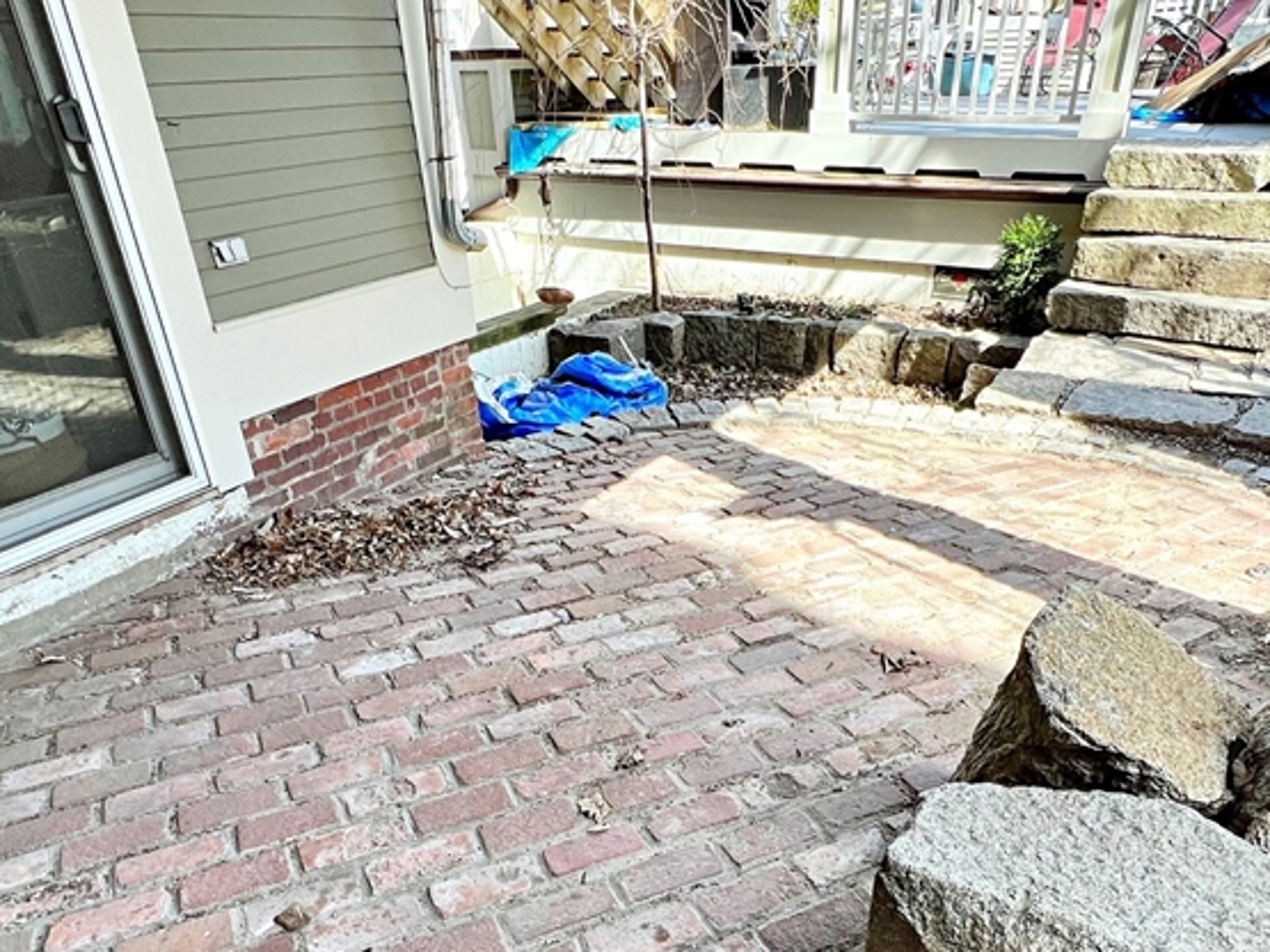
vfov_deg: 55.0
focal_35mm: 24
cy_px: 671
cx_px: 677
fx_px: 880
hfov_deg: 71.5
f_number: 1.8
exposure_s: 1/194
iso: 32
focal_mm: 1.57
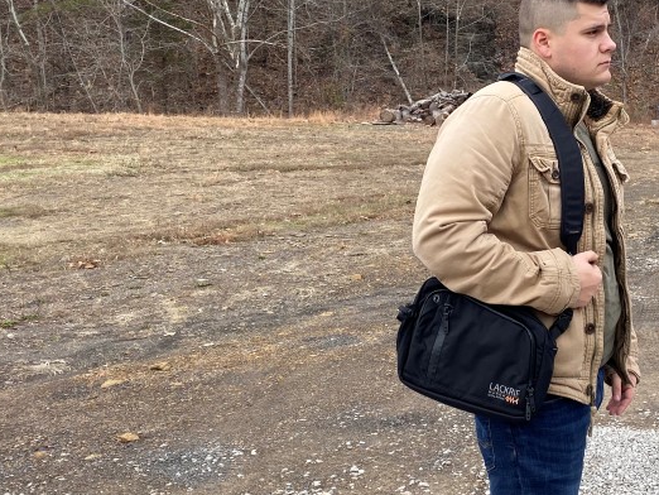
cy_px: 215
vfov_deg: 28.6
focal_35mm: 51
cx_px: 530
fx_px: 971
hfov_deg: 36.2
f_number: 1.8
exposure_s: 1/177
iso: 32
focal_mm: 4.25
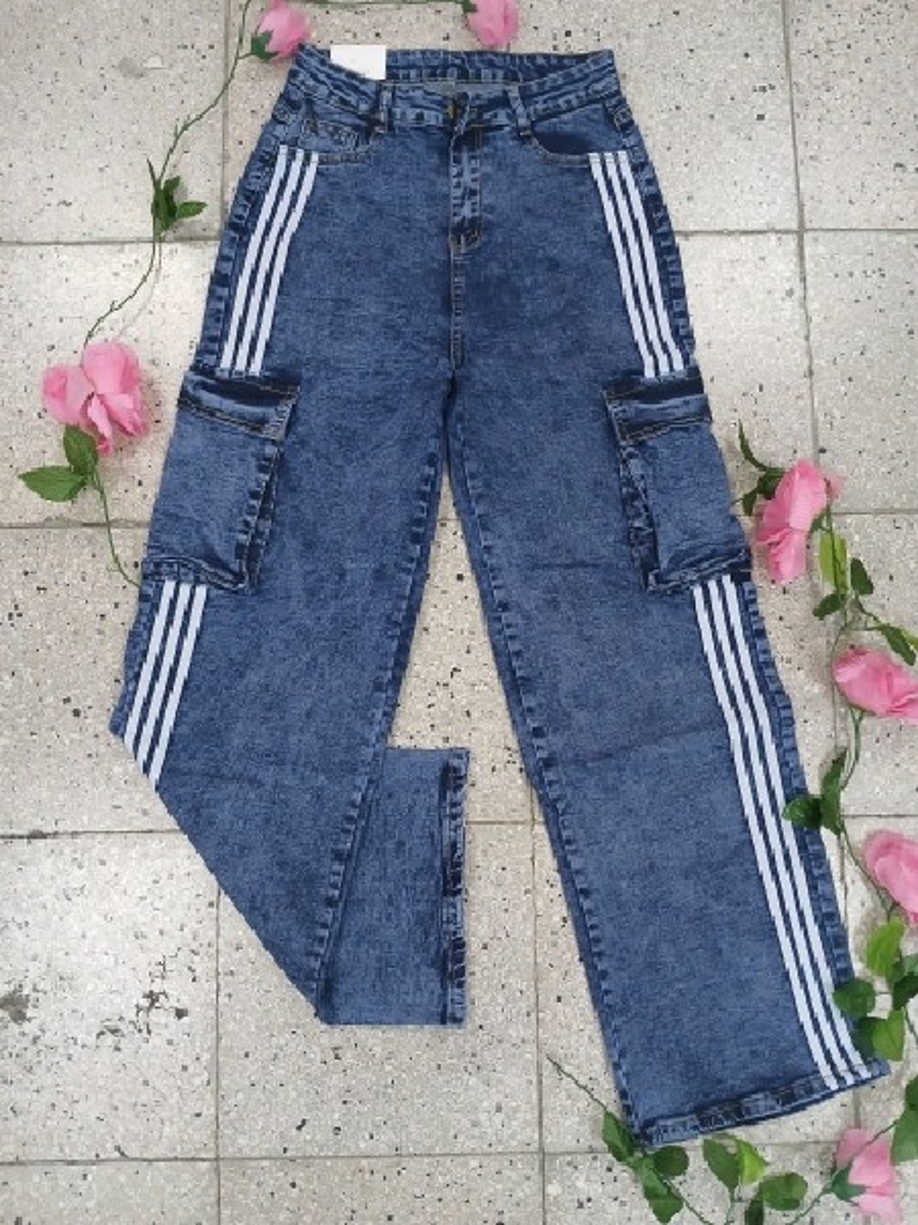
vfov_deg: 67.3
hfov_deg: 53.1
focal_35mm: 26
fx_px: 919
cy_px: 612
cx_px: 459
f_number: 1.8
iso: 250
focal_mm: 3.98
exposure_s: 1/40.2
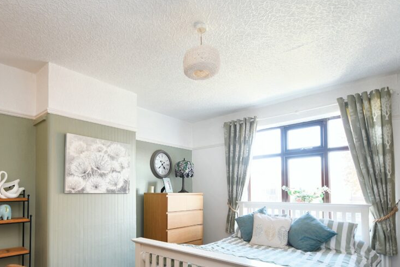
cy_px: 183
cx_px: 161
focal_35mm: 21
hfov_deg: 80.3
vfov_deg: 57.9
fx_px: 233
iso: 100
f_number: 4.5
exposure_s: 1/4
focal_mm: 10
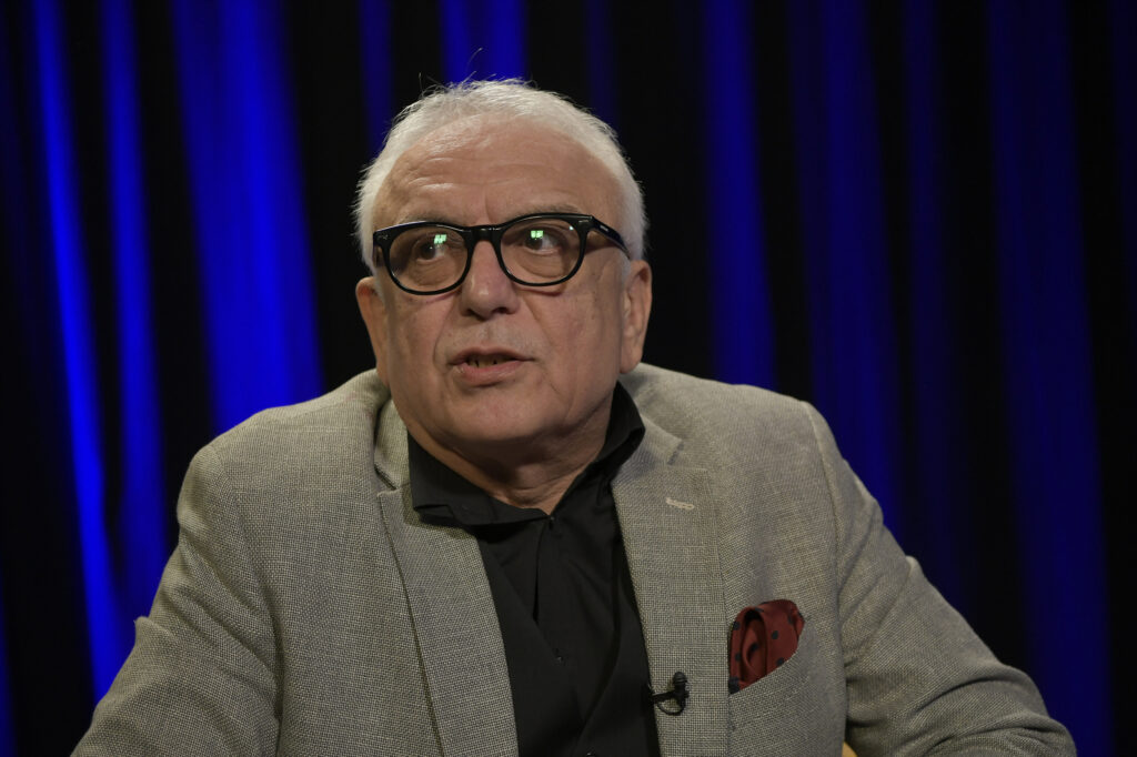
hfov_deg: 28.9
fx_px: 2210
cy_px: 378
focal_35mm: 70
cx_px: 568
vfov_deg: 19.4
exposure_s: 1/200
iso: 1600
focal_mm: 70
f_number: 4
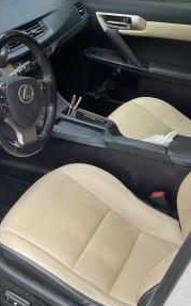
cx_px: -3
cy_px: 120
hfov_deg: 22.9
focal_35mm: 54
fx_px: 450
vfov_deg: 37.4
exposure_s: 1/60
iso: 80
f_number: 1.8
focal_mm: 3
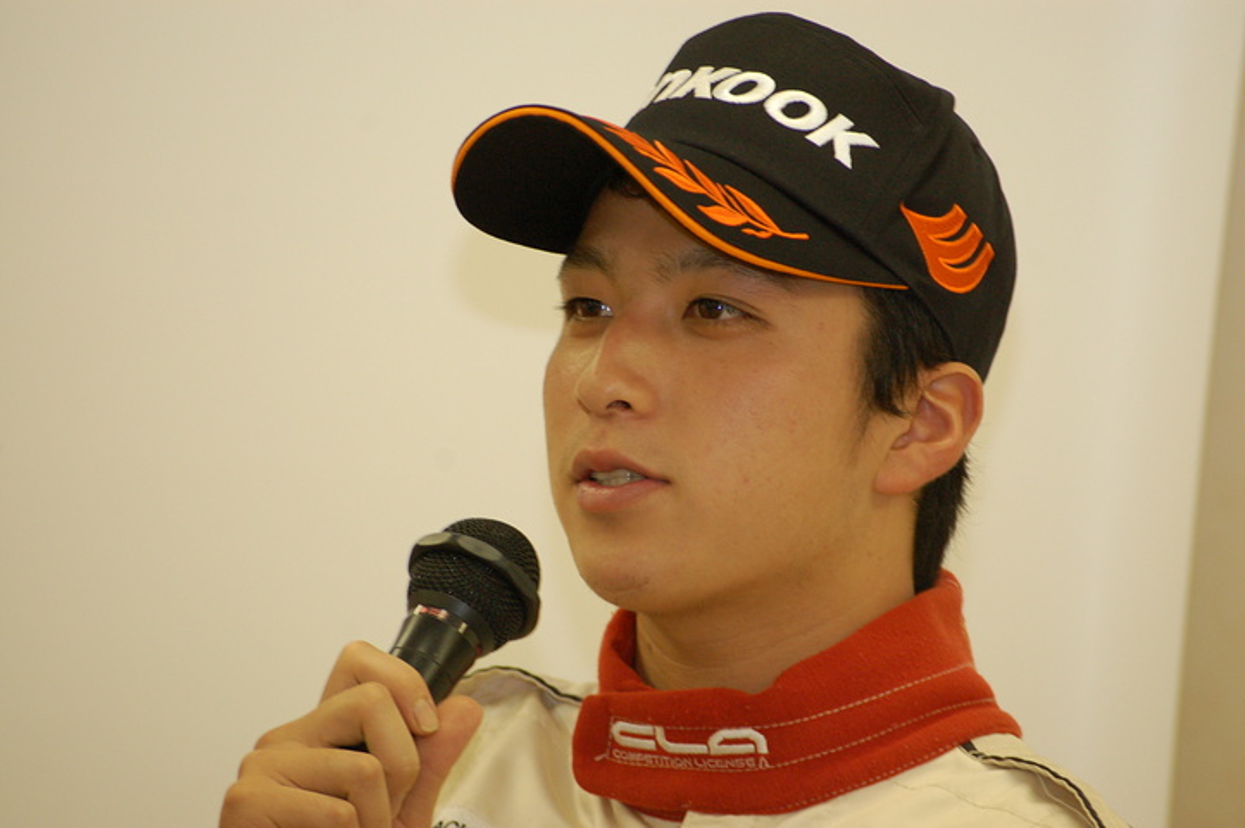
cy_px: 414
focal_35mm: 270
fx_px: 9329
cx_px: 622
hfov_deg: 7.6
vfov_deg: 5.1
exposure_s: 1/60
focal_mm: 180
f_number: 5.6
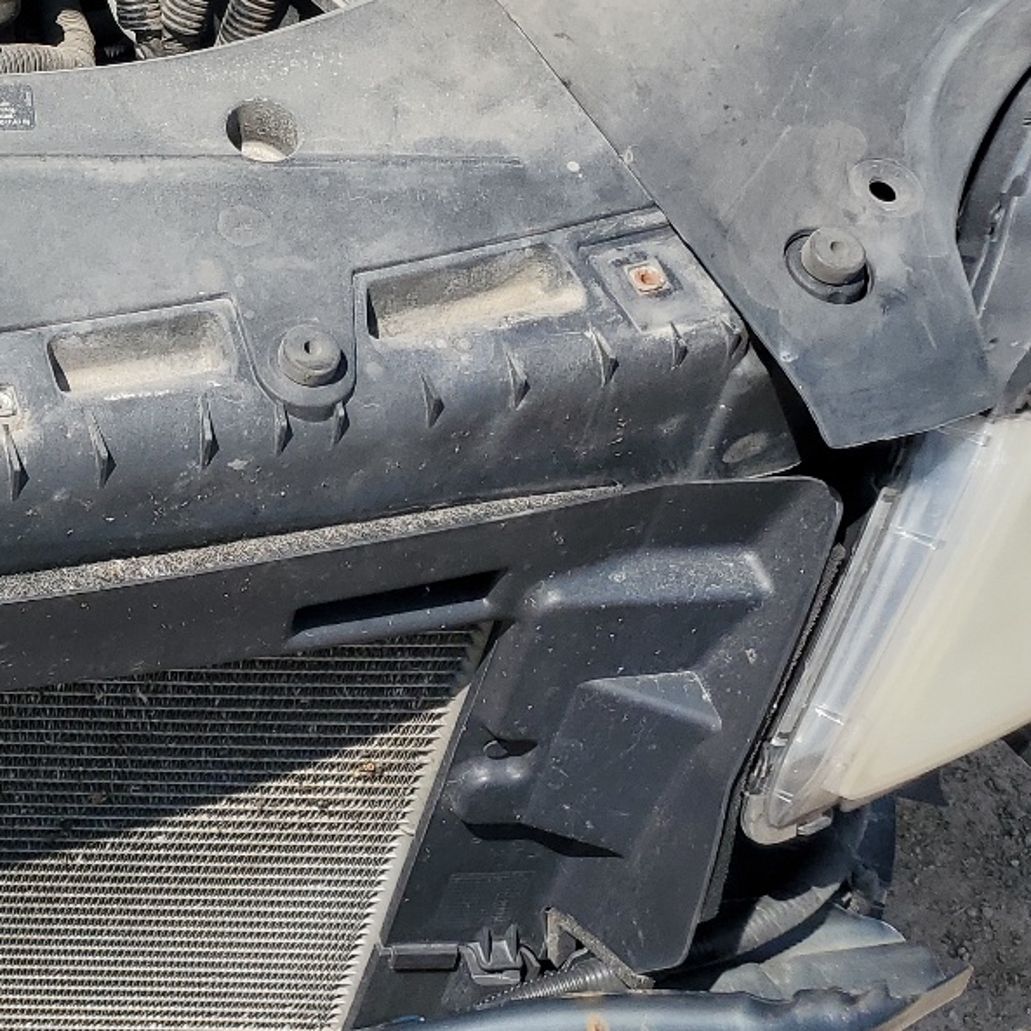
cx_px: -304
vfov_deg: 26.9
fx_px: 2089
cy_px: 137
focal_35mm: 62
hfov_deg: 24.3
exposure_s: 1/3333
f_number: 1.5
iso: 50
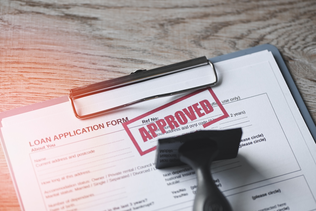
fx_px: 922
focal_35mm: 105
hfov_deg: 19.5
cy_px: 106
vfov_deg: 13.0
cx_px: 158
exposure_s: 1/160
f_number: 4.5
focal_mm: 105
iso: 250
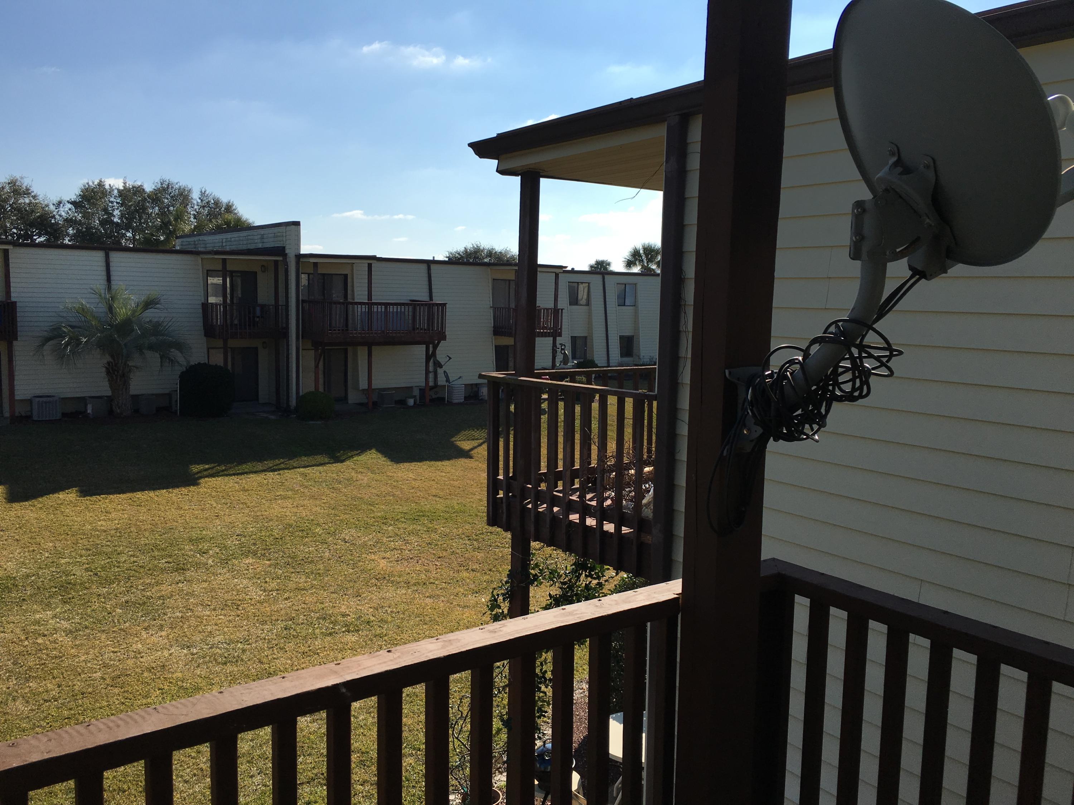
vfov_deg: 48.2
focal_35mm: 29
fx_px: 900
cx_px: 537
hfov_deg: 61.7
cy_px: 402
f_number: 2.2
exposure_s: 1/2331
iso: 25
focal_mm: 4.15
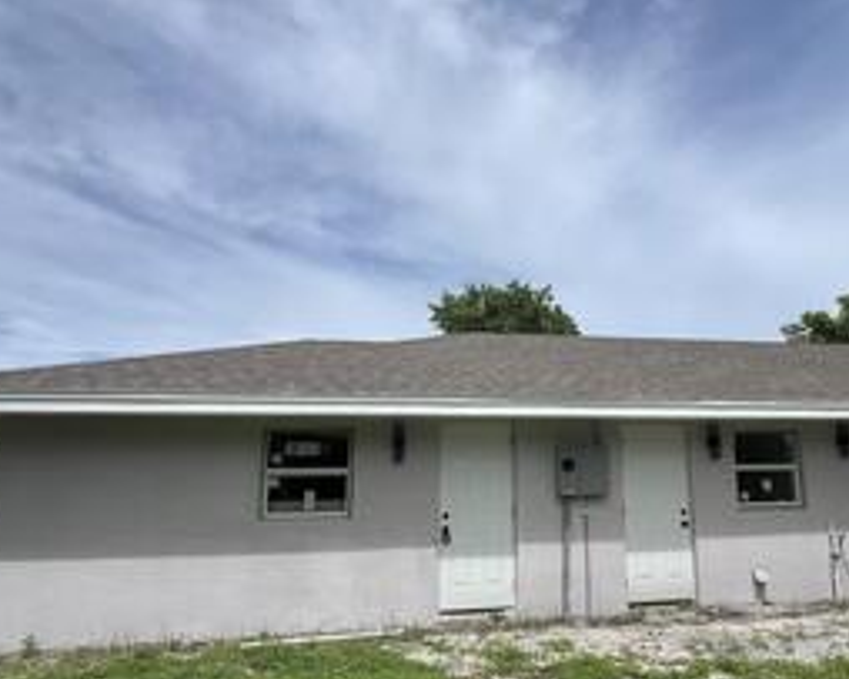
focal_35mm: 20
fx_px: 502
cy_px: 385
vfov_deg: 67.8
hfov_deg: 79.5
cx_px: 508
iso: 32
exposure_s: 1/3311
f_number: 1.8
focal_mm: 1.57
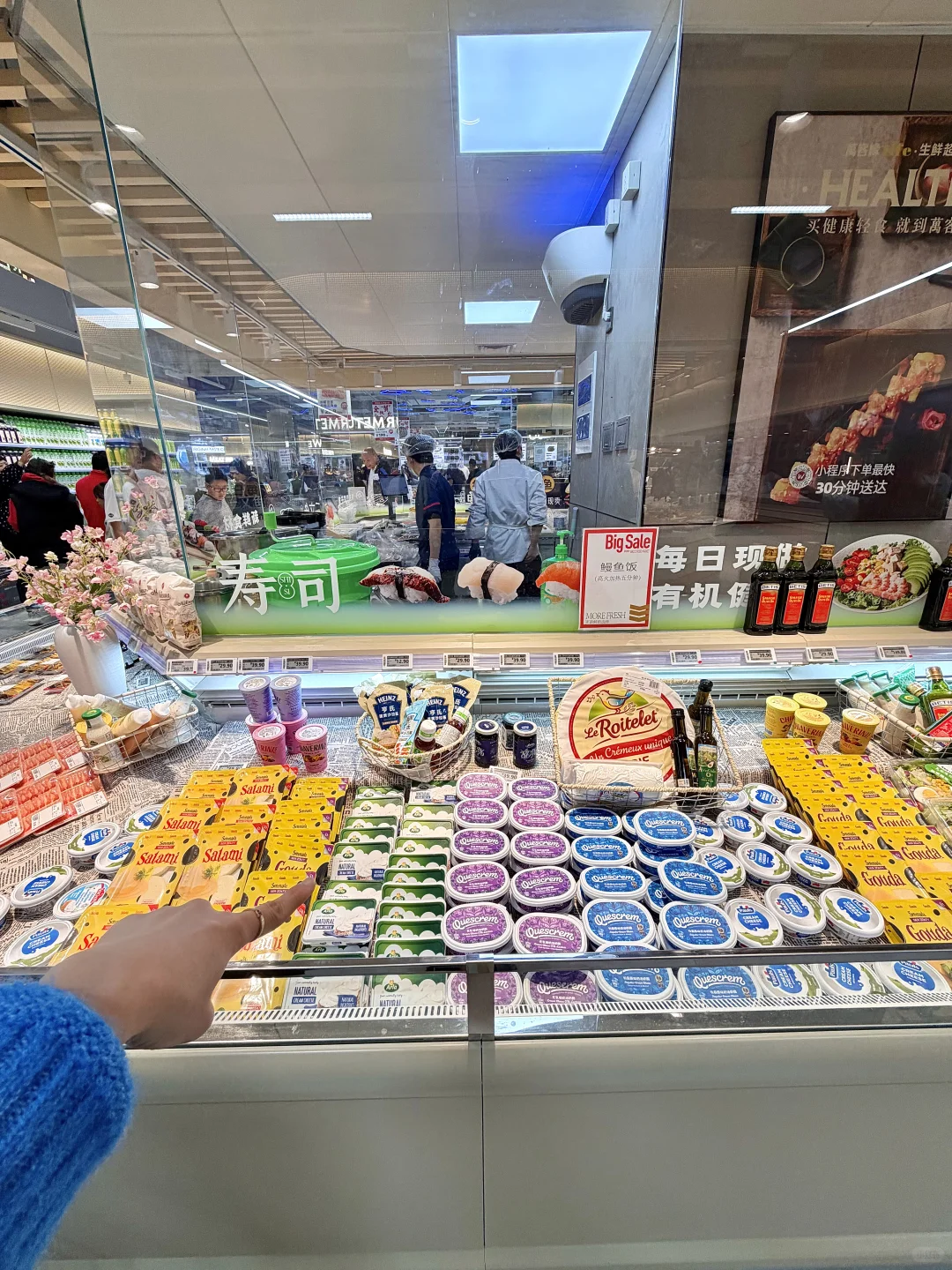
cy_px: 635
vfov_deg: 102.1
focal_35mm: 14
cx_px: 476
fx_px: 513
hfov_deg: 85.7
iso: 50
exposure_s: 1/118
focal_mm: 2.22
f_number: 2.2
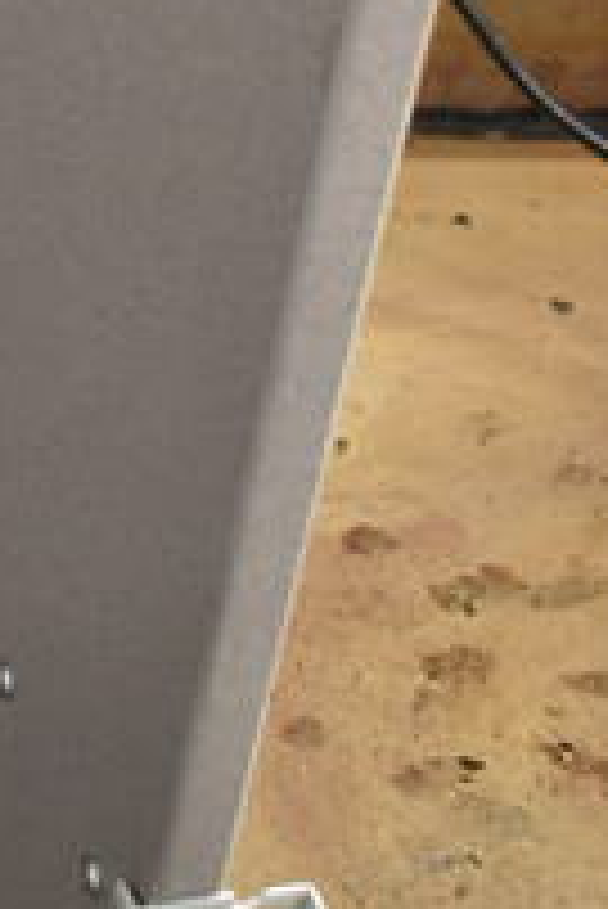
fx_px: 3085
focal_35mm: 122
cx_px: -698
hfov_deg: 10.2
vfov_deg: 15.6
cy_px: -416
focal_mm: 18
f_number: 3.5
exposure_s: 1/30
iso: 900
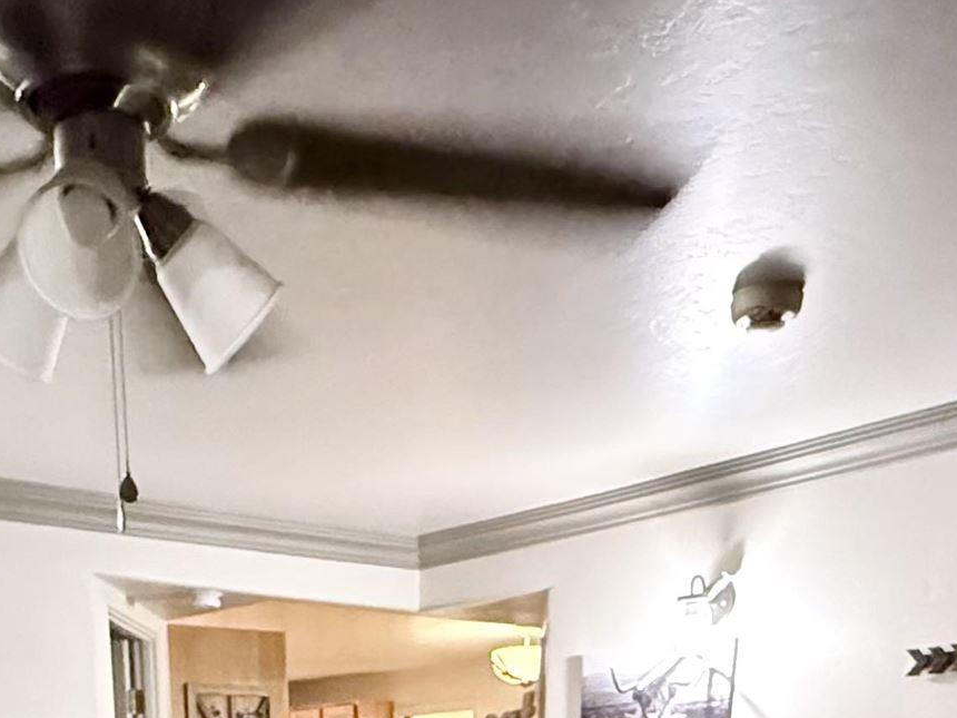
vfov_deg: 20.9
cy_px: 1263
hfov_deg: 37.7
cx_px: 309
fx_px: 1382
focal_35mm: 50
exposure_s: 1/40
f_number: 2.2
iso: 1250
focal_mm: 2.22
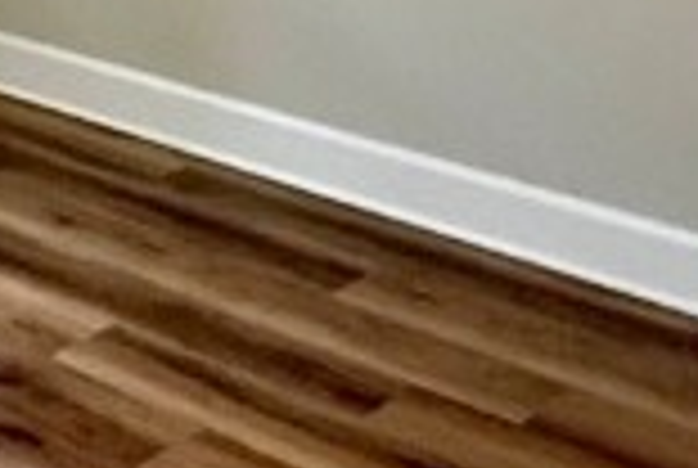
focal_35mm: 96
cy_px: -472
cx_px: -320
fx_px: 1865
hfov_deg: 18.9
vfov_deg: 12.6
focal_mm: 2.22
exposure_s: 1/60
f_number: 2.2
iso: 320
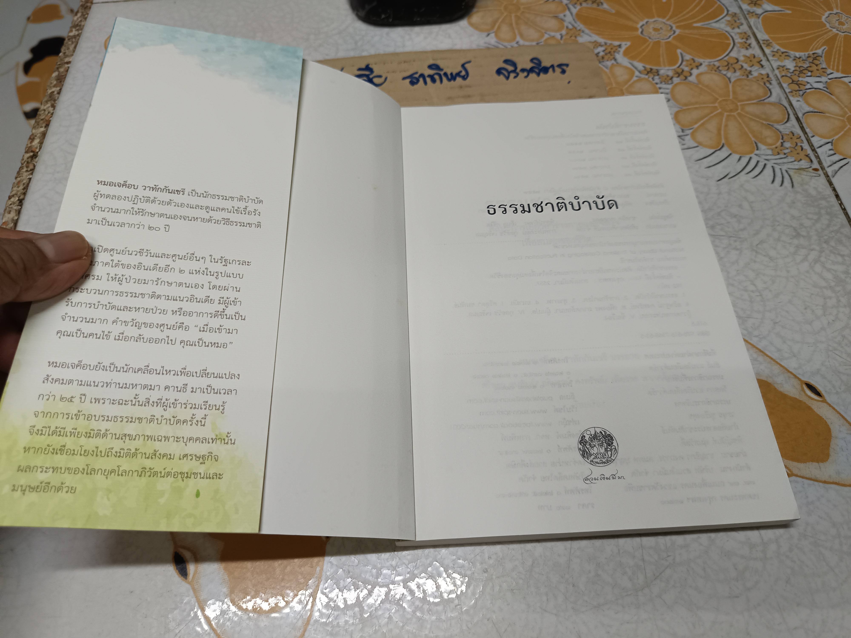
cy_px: 319
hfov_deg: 71.6
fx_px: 590
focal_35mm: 24
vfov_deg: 56.8
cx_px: 426
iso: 855
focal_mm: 5.31
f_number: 1.7
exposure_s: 1/50
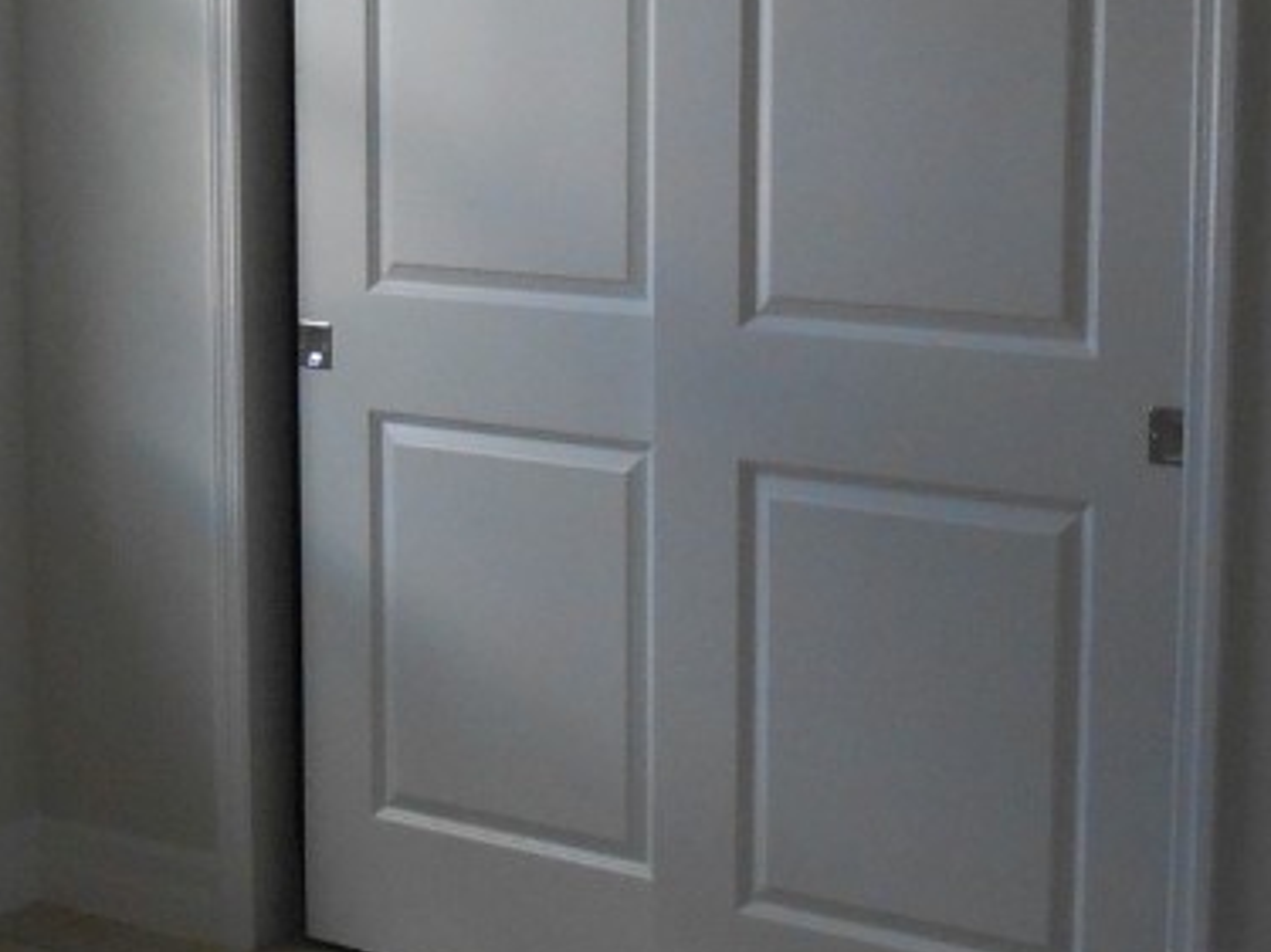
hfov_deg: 27.4
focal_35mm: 71
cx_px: 566
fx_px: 2606
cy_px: 295
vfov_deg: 20.6
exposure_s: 1/200
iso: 400
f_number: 3.5
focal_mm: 4.6
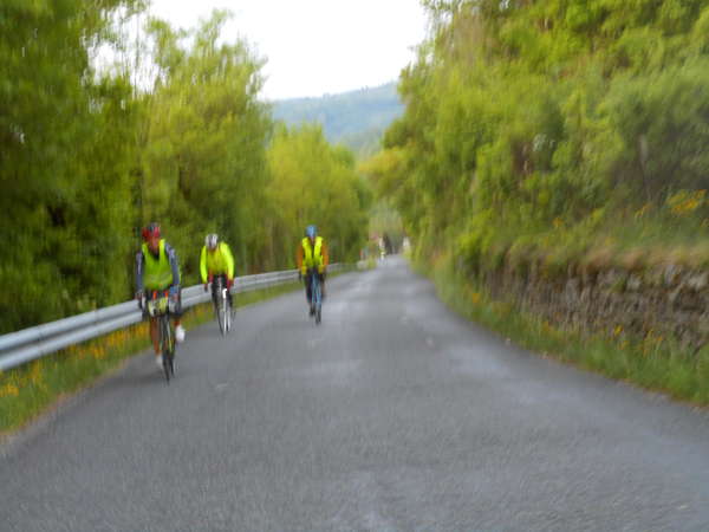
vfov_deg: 19.1
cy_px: 266
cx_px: 354
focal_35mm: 77
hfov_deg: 25.3
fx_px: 1577
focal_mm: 13.8
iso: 160
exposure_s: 1/30
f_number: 5.5
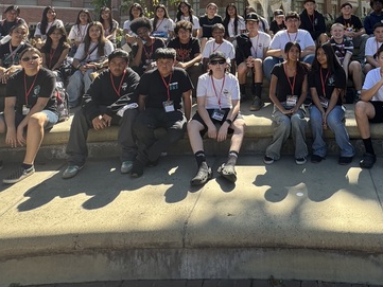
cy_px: 4
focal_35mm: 31
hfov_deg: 56.1
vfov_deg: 40.3
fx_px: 343
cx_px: 276
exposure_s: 1/307
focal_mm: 2.22
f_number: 2.2
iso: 40
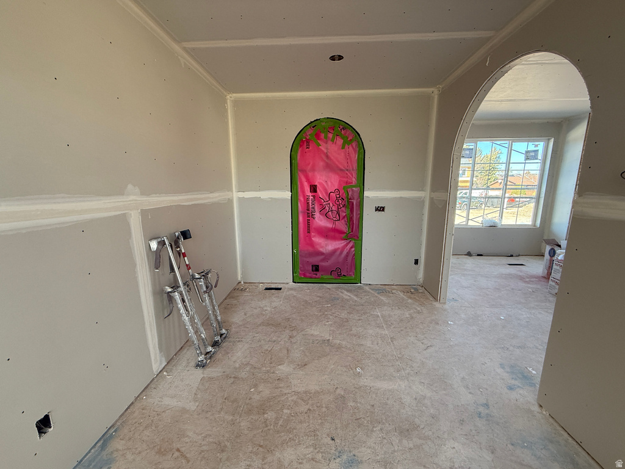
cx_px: 312
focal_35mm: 14
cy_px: 234
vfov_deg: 85.7
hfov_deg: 102.1
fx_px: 253
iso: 160
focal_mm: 2.22
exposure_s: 1/99
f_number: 2.2
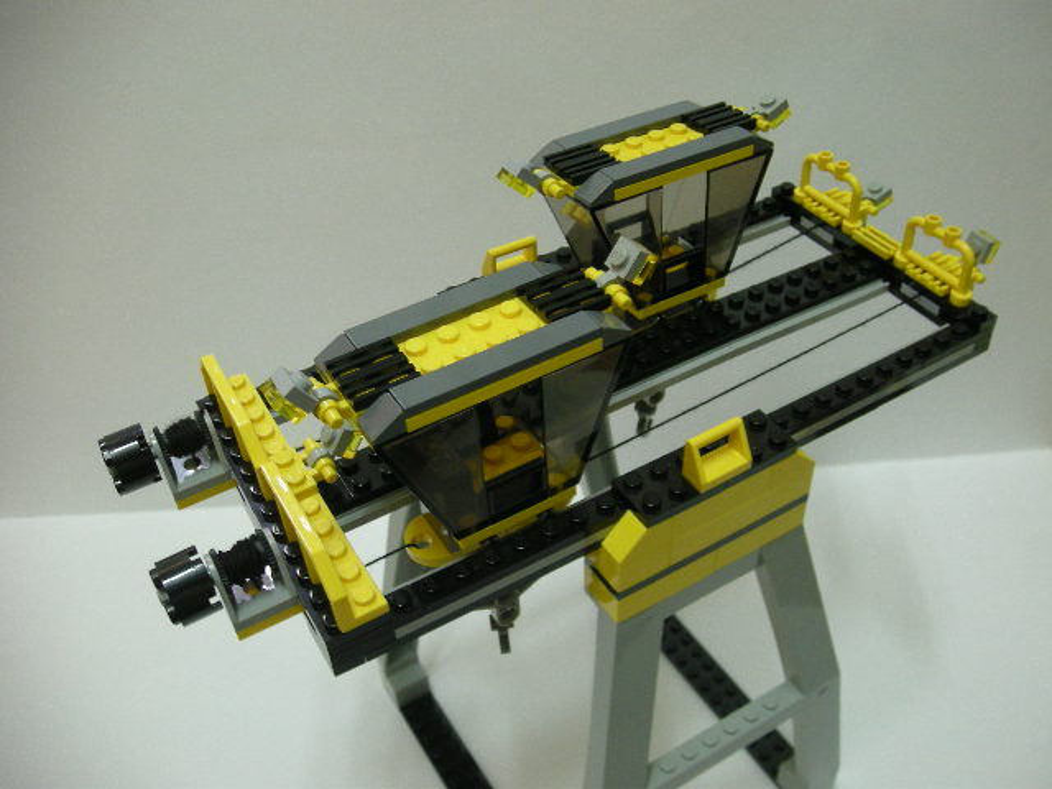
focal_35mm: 35
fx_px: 1064
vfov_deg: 40.7
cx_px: 526
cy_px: 394
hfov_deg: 52.6
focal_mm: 5.7
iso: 128
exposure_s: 1/7.9
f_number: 2.8
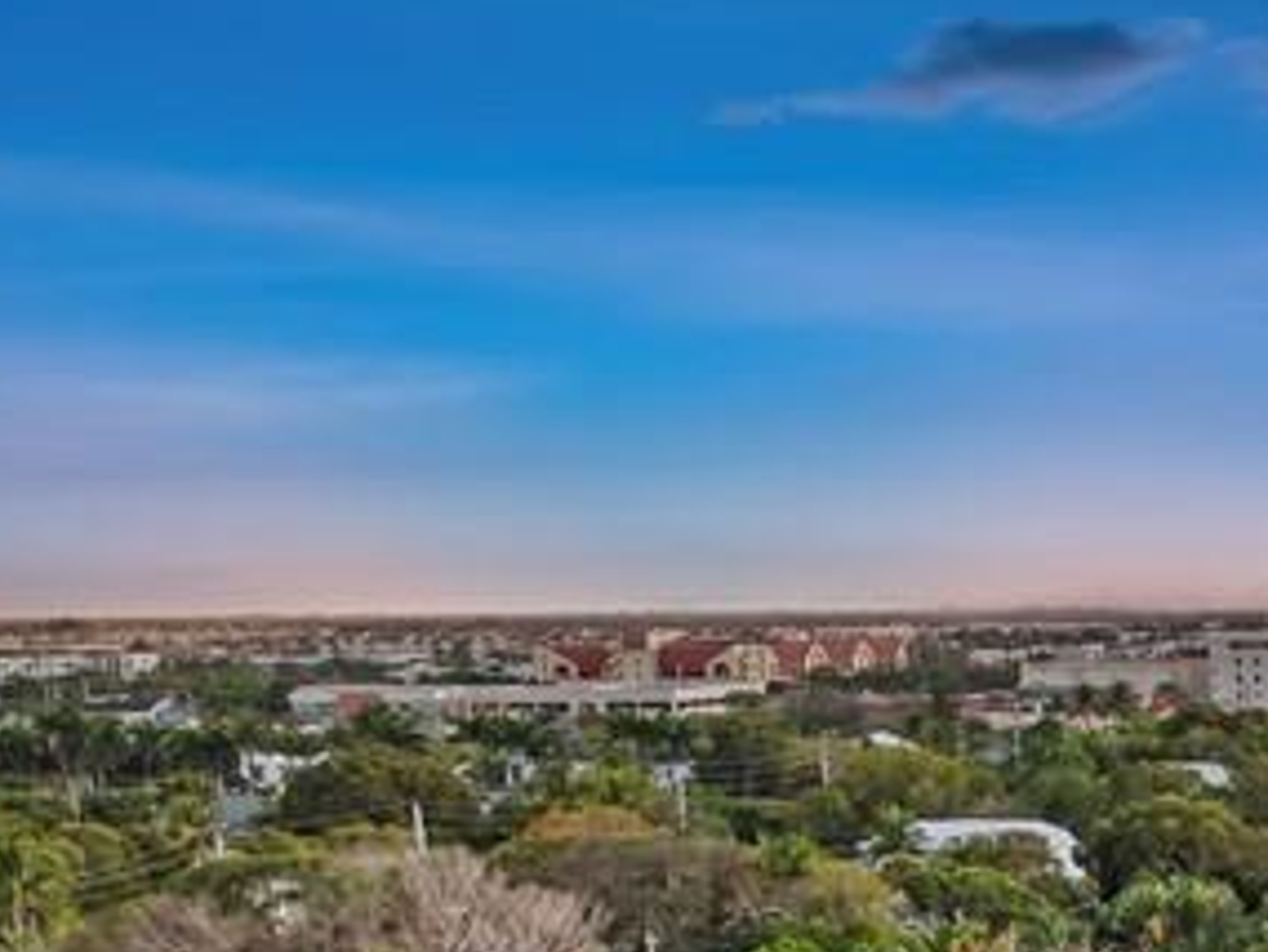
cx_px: 1722
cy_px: 1579
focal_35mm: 86
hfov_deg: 20.5
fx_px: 3152
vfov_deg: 15.4
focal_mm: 12.29
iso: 260
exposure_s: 1/40
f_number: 2.8
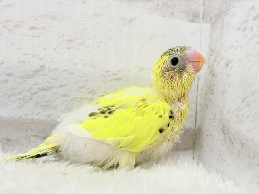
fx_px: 389
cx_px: 130
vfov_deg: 28.0
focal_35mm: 52
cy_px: 97
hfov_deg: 36.8
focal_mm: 5.96
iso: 40
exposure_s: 1/50
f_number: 1.6
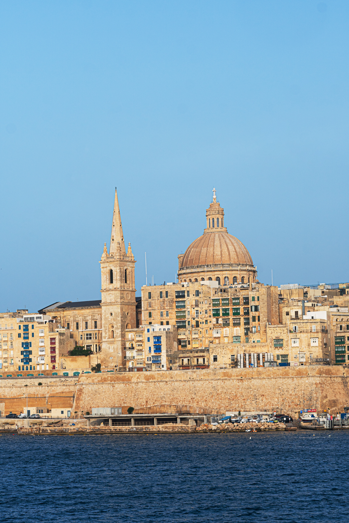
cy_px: 262
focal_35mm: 105
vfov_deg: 19.5
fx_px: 1527
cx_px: 174
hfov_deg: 13.0
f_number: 7.1
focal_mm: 70
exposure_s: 1/640
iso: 250
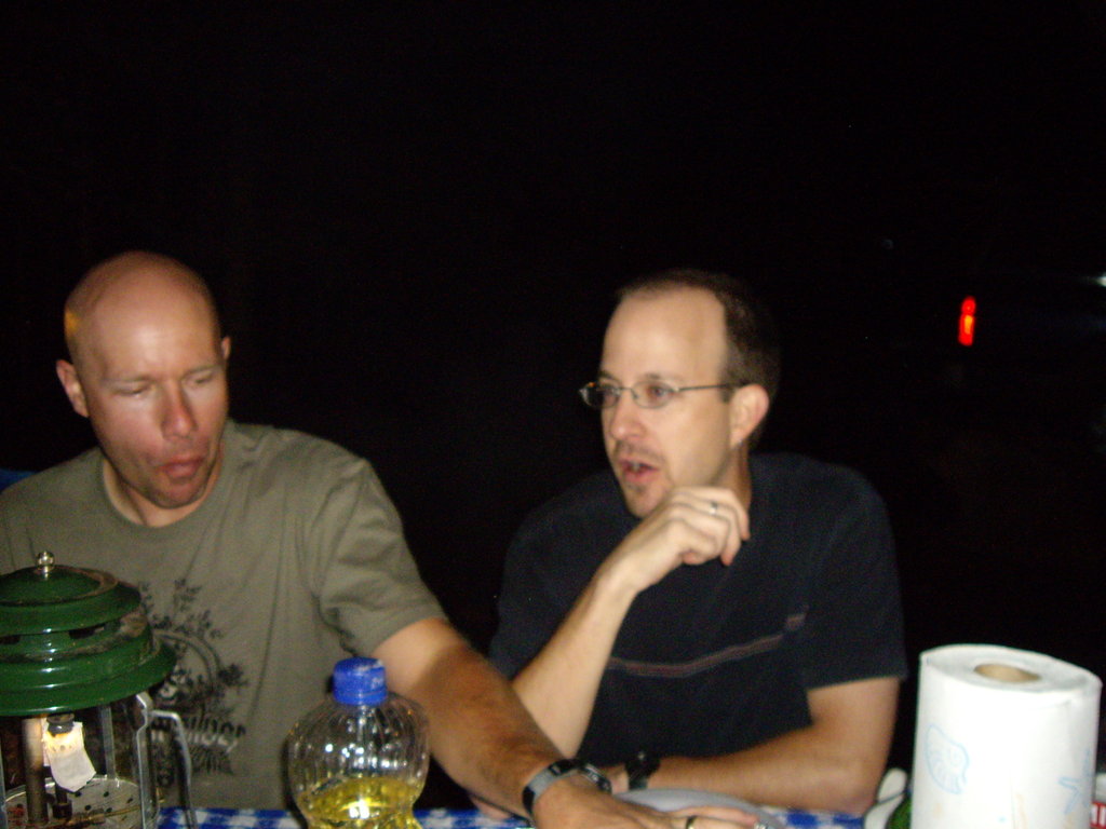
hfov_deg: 49.0
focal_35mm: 38
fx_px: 1214
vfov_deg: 37.7
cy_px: 414
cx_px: 553
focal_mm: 6.2
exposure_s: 1/40
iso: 400
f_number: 2.7
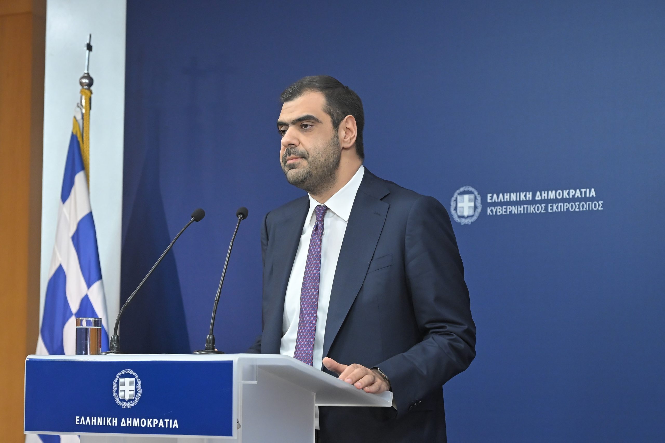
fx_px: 2678
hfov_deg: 14.2
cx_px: 332
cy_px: 222
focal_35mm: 145
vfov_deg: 9.5
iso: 2800
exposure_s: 1/250
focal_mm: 97
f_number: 4.5
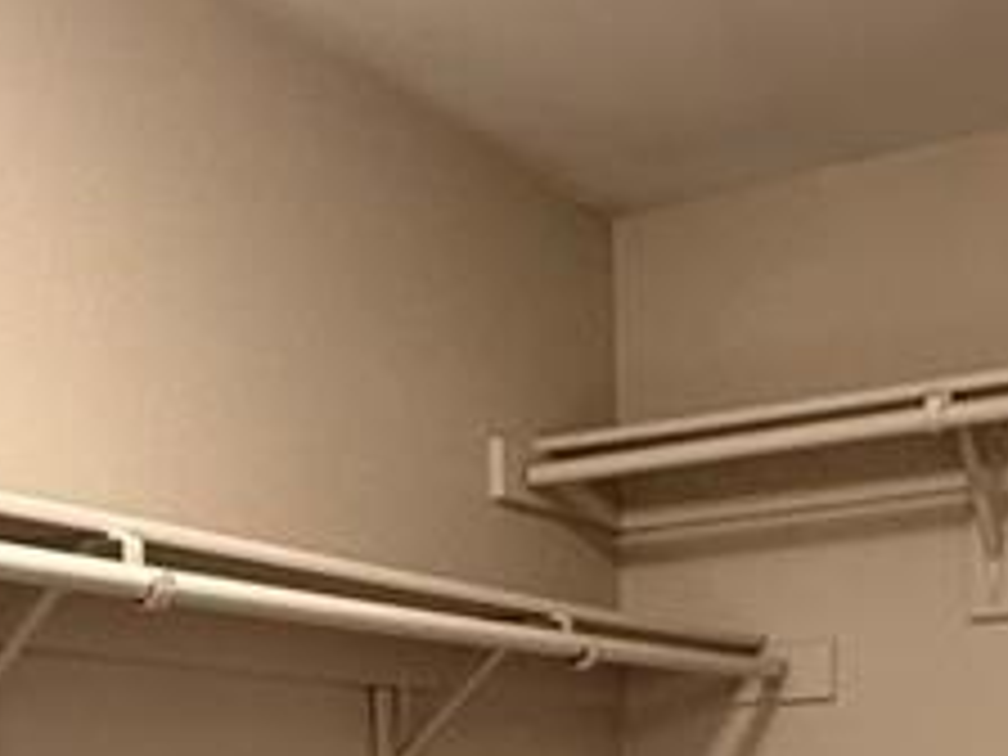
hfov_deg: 30.2
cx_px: 576
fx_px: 1864
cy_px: 1210
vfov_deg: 19.3
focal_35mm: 64
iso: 250
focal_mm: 2.22
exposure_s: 1/60
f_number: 2.2
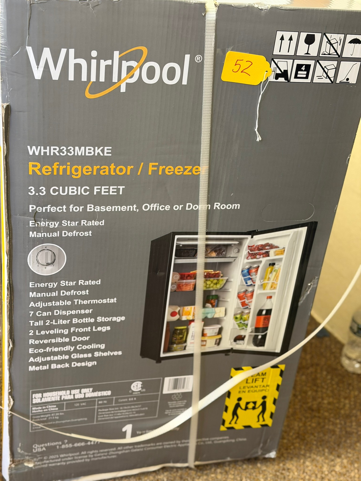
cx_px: 180
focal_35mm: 48
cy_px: 240
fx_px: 667
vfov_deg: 39.7
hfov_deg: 30.3
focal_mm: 6.76
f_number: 1.78
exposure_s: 1/60
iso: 250
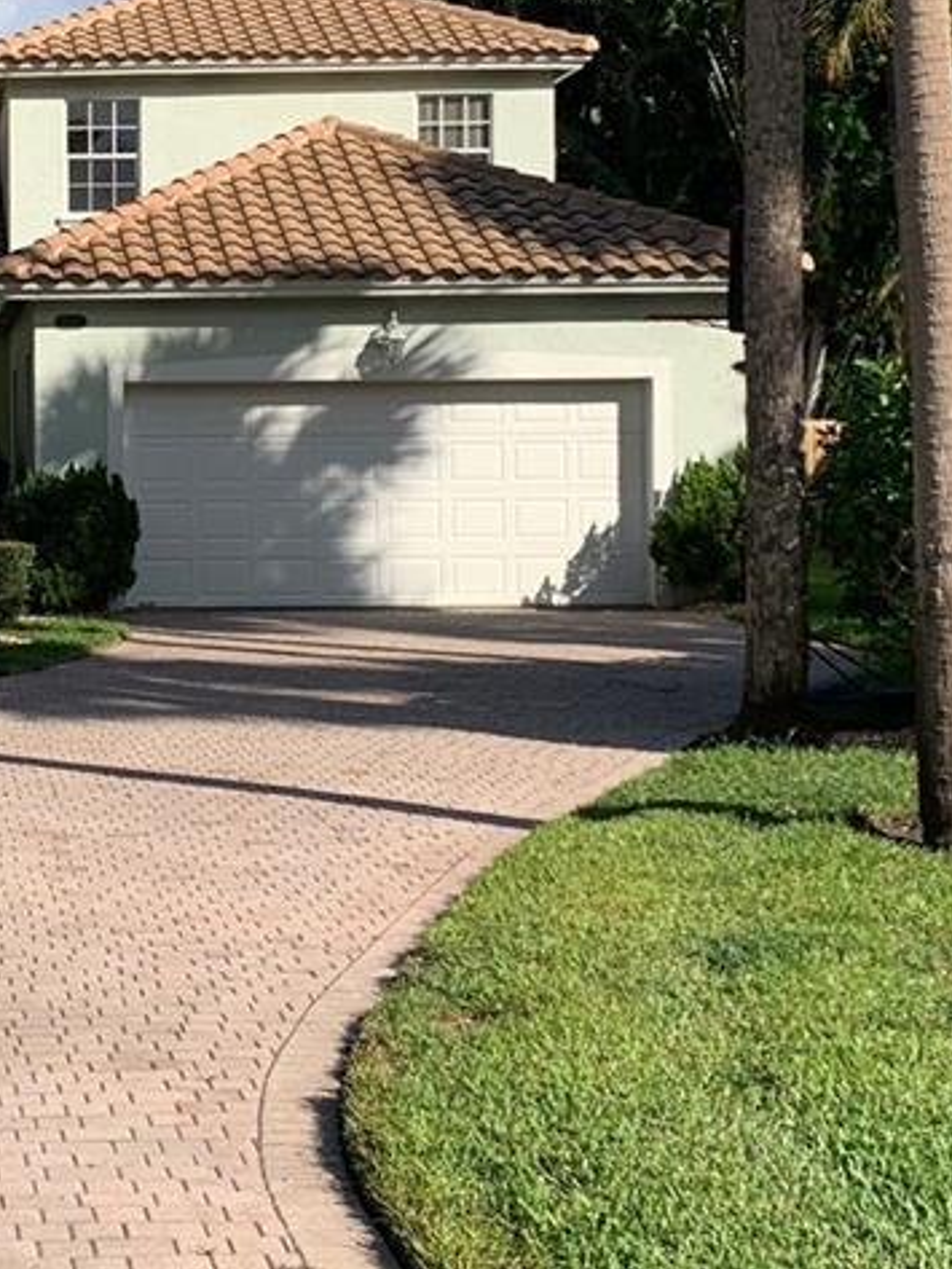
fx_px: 2419
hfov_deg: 21.3
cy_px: 478
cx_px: -59
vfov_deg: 29.3
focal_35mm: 66
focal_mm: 4.25
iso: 25
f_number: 1.8
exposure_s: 1/1916
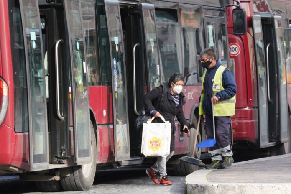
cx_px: 146
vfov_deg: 5.1
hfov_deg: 7.7
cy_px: 97
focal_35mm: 268
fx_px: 2166
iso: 800
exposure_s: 1/250
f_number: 8
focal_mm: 268
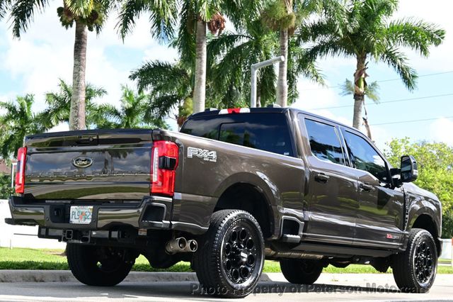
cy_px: 151
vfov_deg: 19.3
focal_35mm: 70
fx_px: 887
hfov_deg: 28.7
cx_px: 226
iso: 100
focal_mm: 47
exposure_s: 1/160
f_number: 6.3
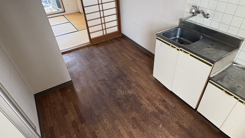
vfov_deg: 49.5
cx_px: 130
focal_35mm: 23
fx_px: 149
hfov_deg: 78.6
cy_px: 75
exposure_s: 1/99
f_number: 2.2
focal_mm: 2.22
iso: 125
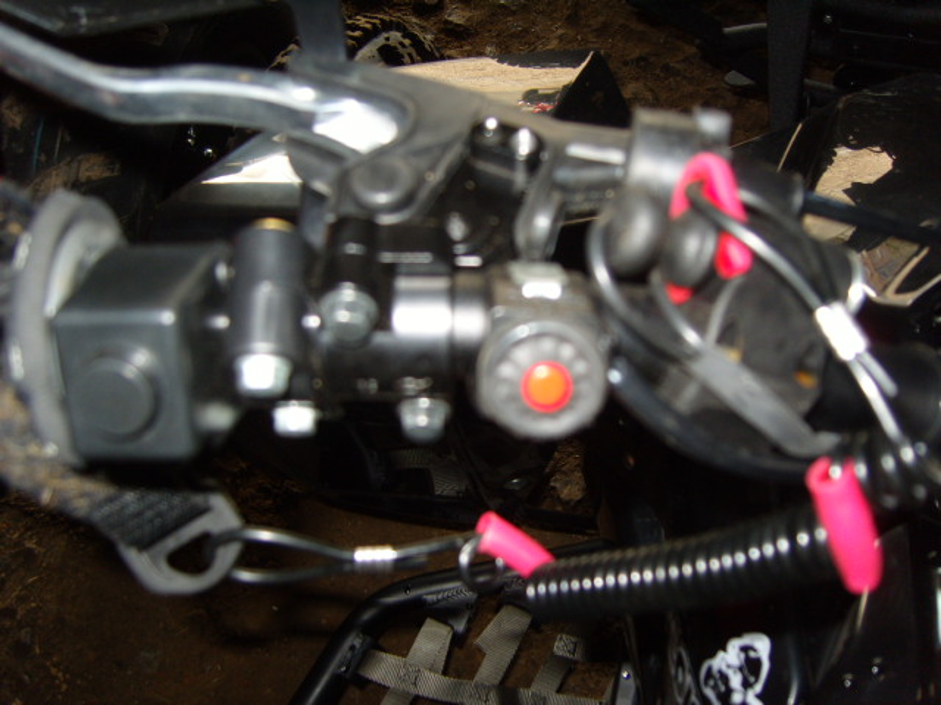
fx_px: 951
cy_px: 352
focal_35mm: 35
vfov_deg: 40.7
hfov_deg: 52.6
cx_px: 470
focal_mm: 7.4
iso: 100
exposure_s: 1/30
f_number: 2.8
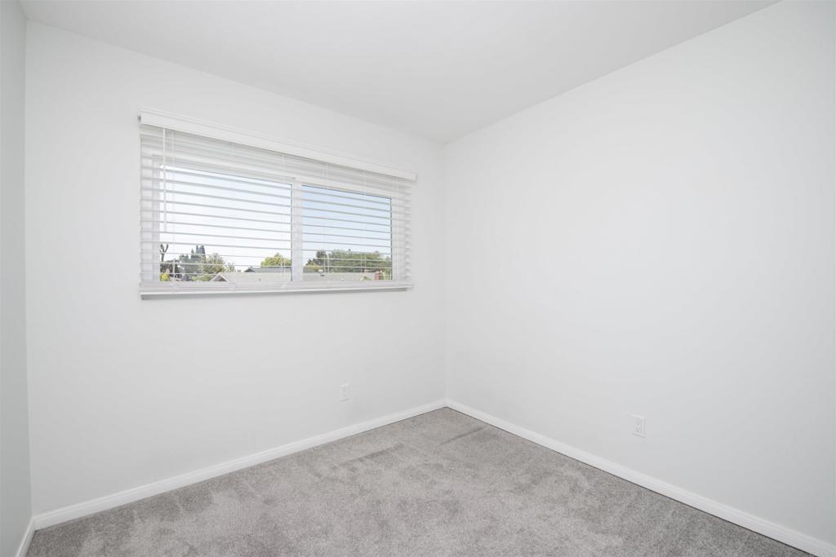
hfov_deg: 96.7
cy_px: 278
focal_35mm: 16
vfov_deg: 73.8
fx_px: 372
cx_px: 418
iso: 320
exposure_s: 1/250
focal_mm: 16
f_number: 7.1
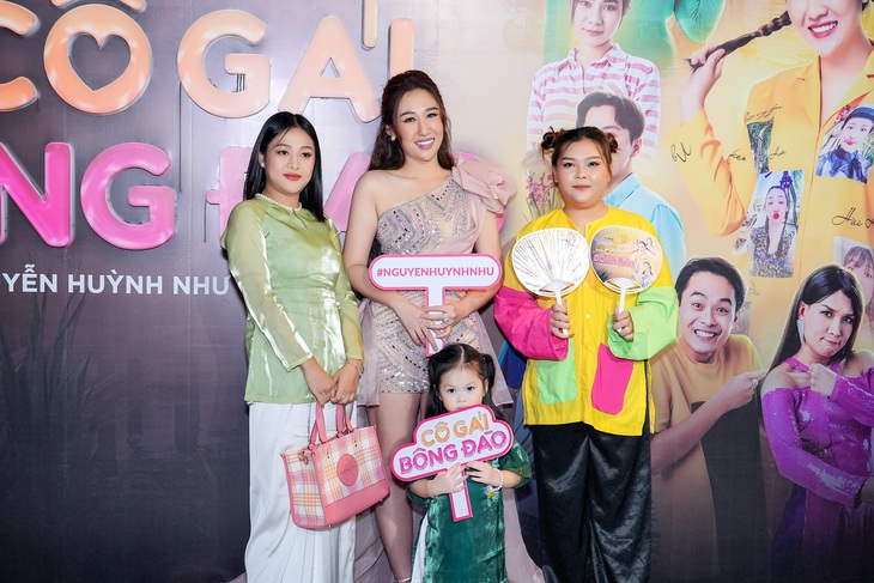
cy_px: 292
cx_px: 437
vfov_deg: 28.7
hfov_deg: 41.9
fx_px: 1141
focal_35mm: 47
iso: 2500
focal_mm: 47
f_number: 5.6
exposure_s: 1/160
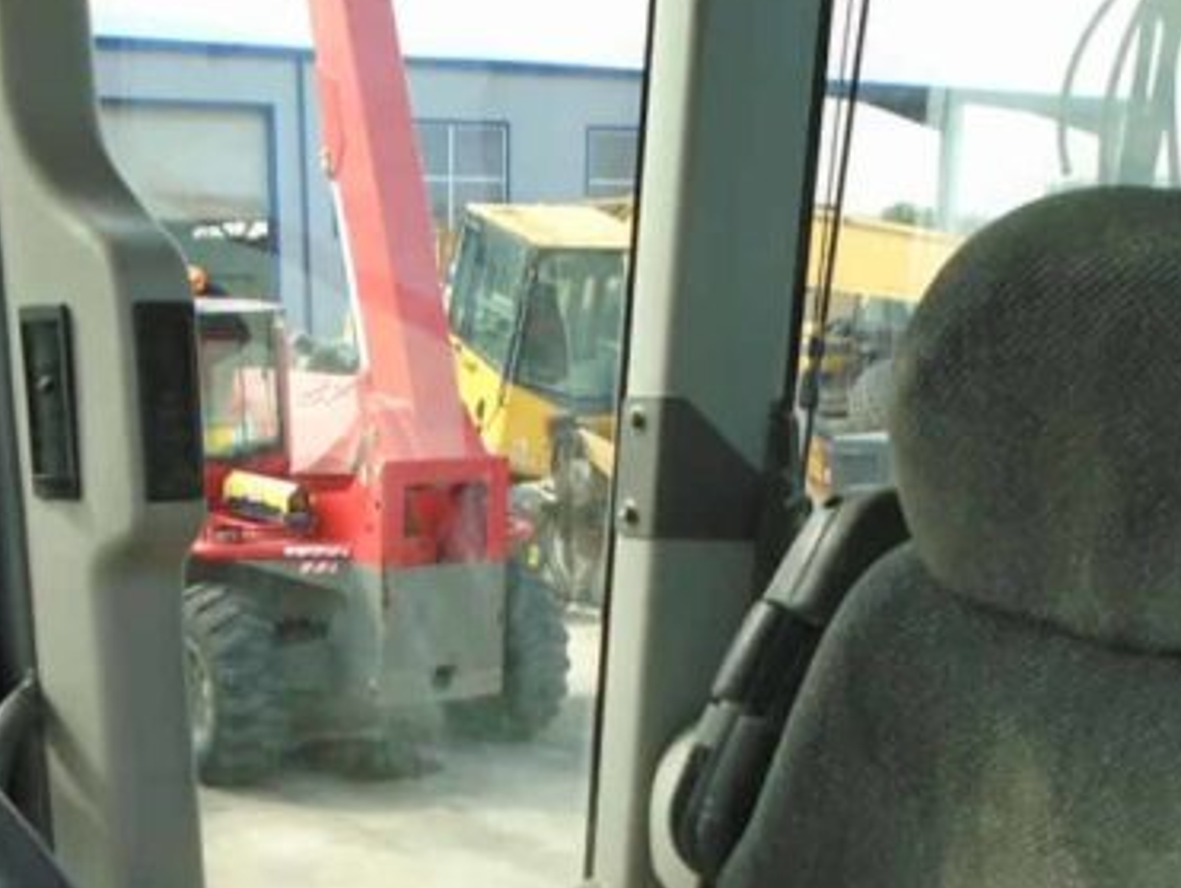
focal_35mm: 56
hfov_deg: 34.2
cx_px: 487
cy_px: 933
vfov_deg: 24.7
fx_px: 1912
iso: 100
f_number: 3.2
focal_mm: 4.6
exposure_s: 1/320
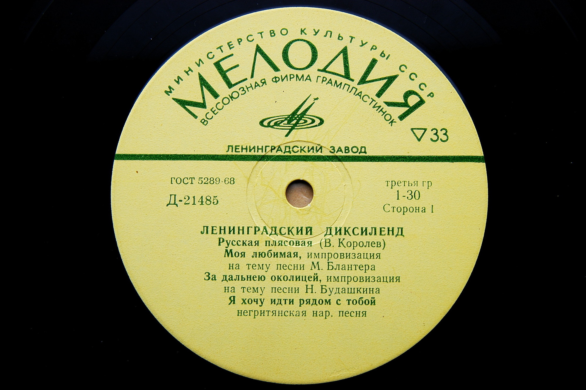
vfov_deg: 25.7
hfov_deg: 37.9
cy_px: 195
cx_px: 293
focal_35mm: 52
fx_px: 854
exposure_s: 1/90
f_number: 5
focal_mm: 35
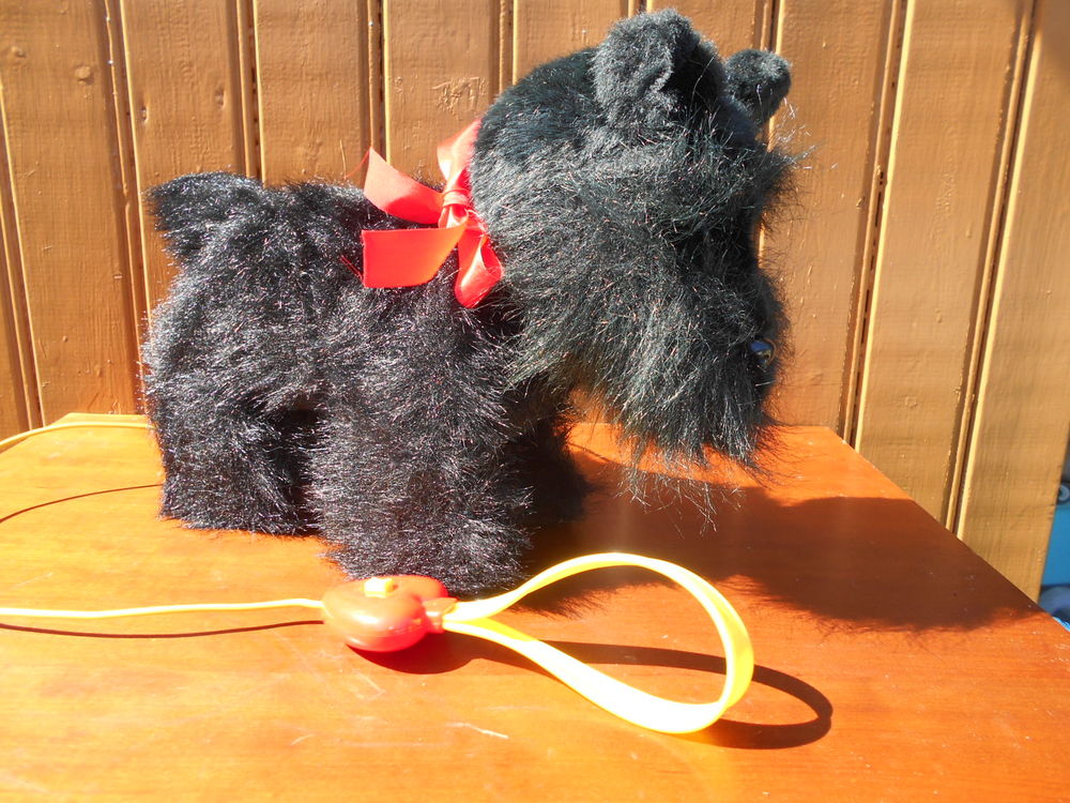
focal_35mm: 26
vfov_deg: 53.1
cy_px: 402
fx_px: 804
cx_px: 535
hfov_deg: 67.3
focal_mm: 4.6
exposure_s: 1/160
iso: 80
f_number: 3.2
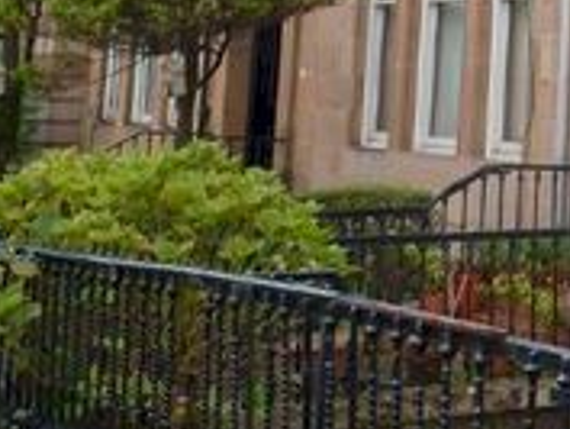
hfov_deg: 18.2
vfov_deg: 14.2
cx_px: 783
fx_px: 1631
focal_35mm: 99
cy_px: -169
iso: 80
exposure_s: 1/125
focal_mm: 4.1
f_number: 3.5
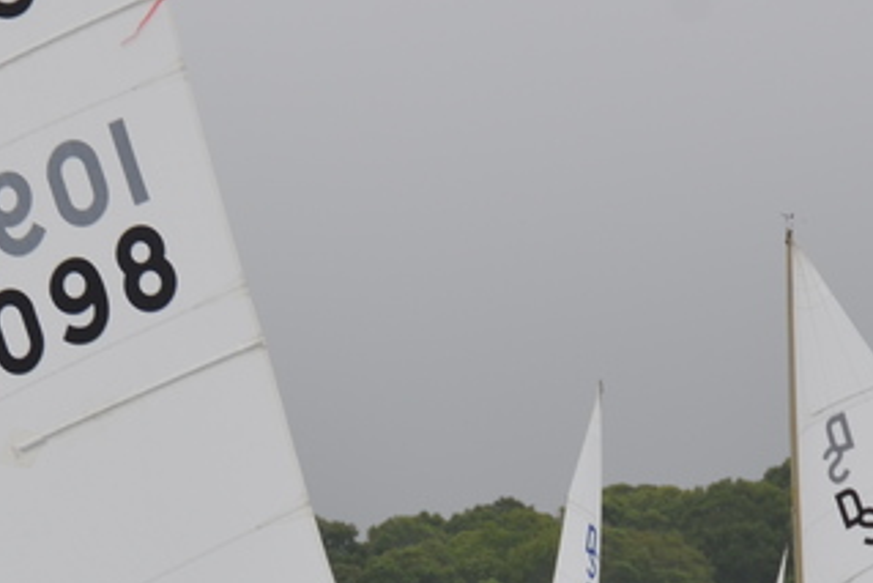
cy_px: 608
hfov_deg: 4.1
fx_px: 12242
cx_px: 96
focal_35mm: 505
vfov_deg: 2.7
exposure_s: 1/320
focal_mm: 105
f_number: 9
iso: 100
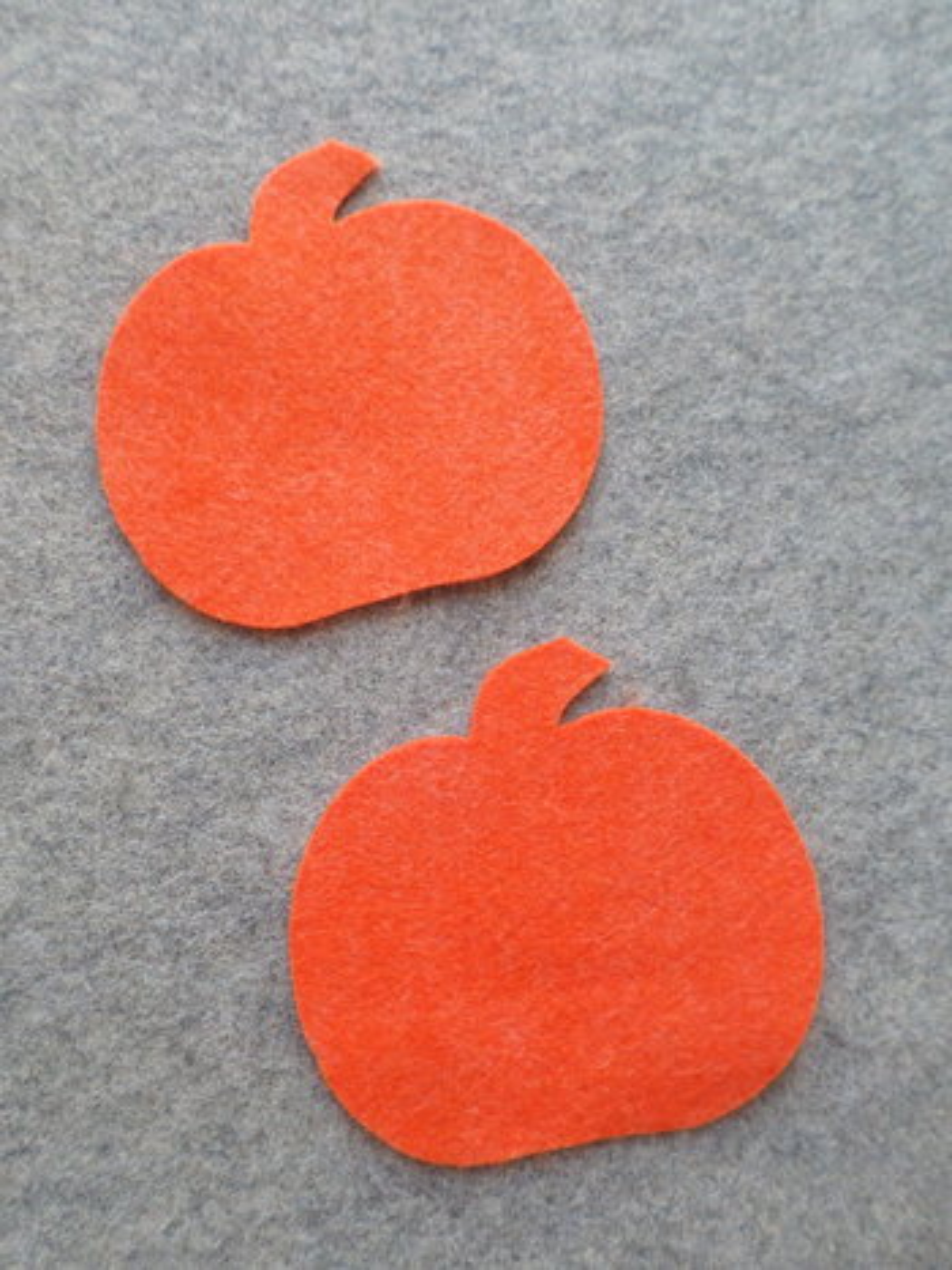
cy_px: 635
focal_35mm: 25
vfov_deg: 69.4
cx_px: 476
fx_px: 917
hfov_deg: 54.9
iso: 80
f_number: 2.5
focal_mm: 4.5
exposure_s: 1/30
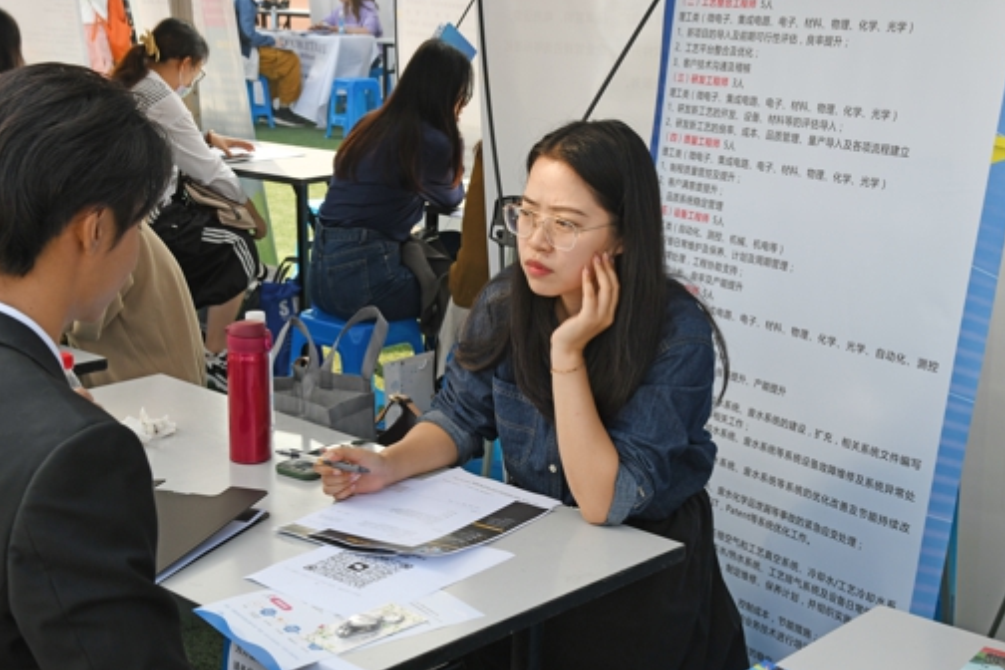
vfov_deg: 25.0
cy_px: 410
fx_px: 1507
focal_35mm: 54
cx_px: 415
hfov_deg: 36.8
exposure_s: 1/320
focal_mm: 40
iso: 500
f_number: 9
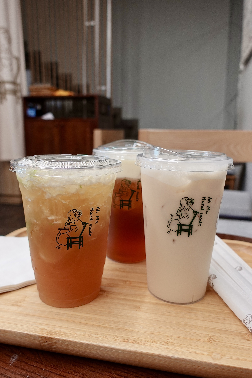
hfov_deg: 53.1
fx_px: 252
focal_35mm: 24
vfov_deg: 73.7
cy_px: 189
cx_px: 126
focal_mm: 9.4
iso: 125
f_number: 2.5
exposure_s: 1/30
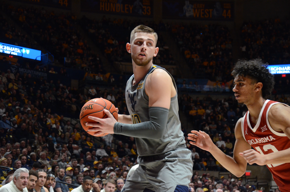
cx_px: 145
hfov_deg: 26.0
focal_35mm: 78
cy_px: 96
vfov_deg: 17.4
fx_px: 627
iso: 3200
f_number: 5
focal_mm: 52
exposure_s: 1/400
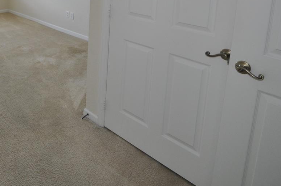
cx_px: 40
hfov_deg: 54.4
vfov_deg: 37.4
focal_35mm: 31
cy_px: -3
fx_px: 242
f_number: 4
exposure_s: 1/60
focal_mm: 10
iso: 400
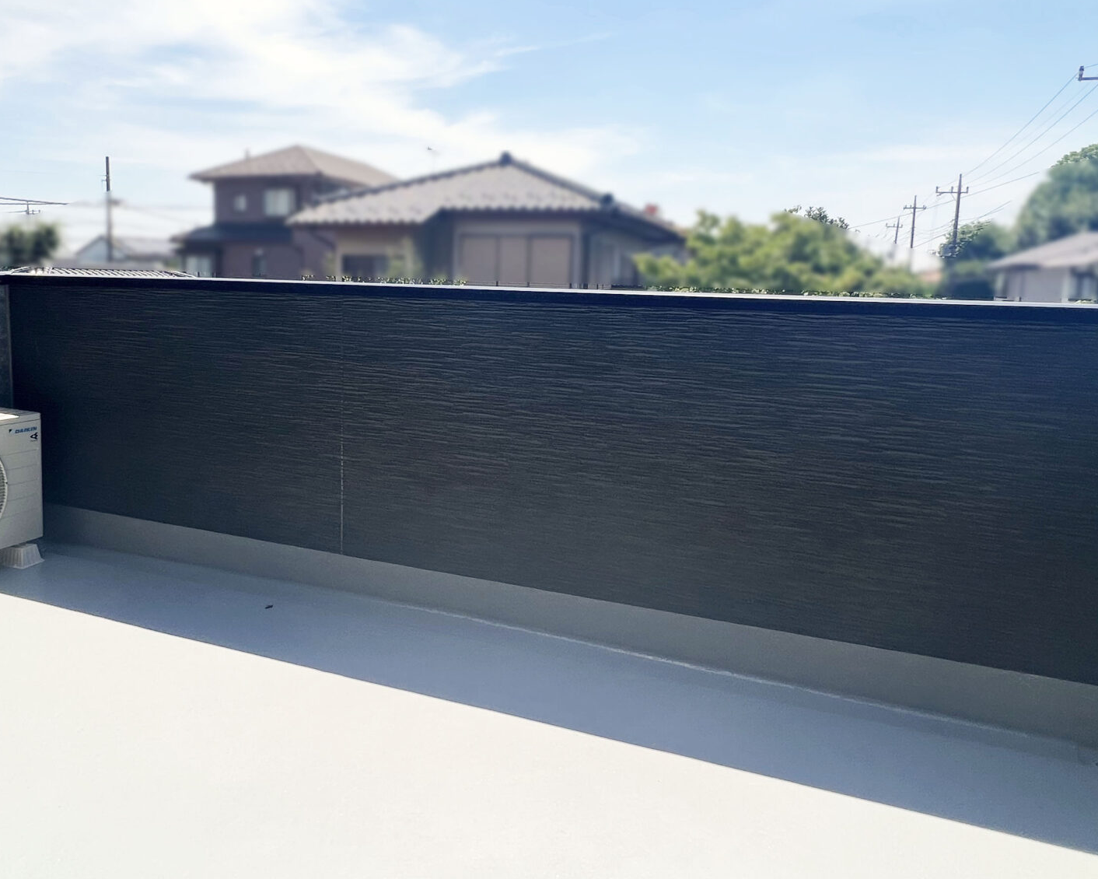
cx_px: 494
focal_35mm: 23
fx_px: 748
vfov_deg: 60.6
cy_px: 375
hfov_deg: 72.4
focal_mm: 1.57
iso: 32
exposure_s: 1/1531
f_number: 1.8
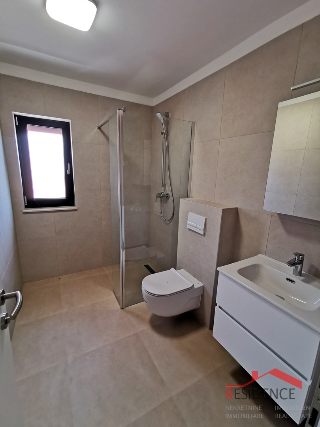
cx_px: 160
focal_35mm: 16
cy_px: 214
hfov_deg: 78.1
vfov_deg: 94.5
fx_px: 197
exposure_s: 1/60
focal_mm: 2.35
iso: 200
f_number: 2.2
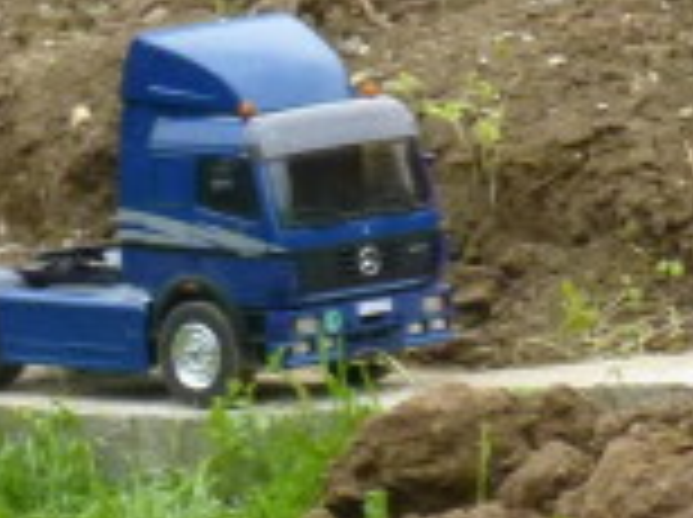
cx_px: 194
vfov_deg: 1.8
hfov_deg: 2.5
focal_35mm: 807
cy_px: 293
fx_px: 16131
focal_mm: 27.7
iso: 800
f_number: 5.3
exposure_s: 1/200
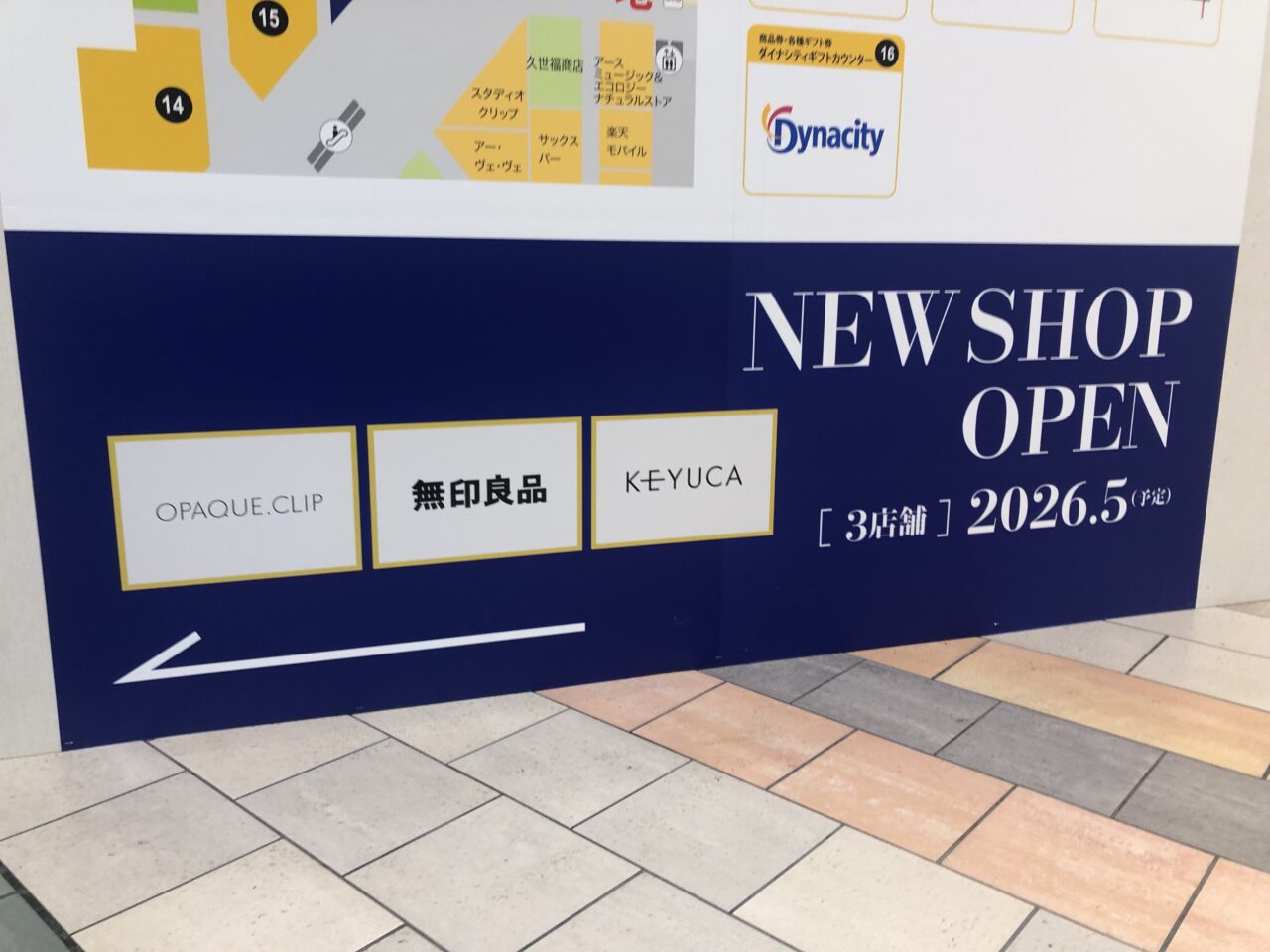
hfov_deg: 63.4
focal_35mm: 28
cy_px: 476
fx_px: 1027
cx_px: 635
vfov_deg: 49.7
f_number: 1.8
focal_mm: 4
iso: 32
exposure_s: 1/33
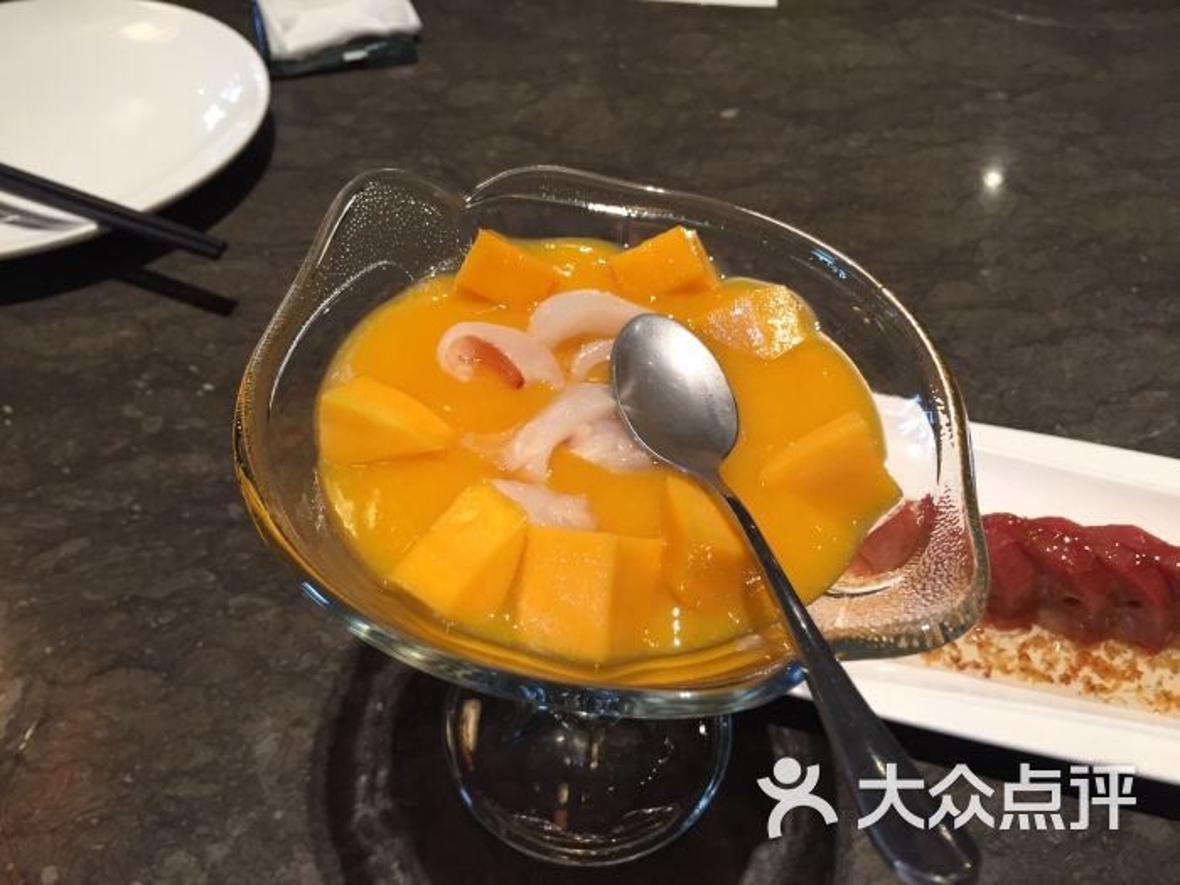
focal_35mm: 29
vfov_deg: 48.2
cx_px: 590
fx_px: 989
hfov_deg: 61.7
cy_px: 442
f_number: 2.2
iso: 100
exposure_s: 1/33
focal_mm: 4.15
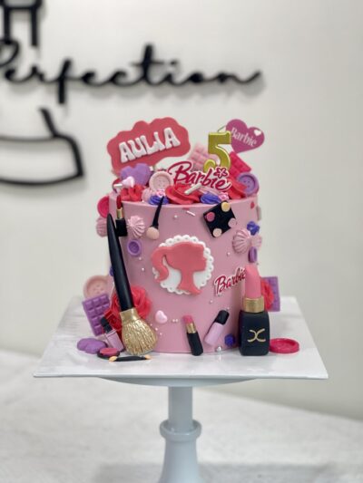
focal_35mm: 64
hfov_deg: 22.9
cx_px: 182
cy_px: 242
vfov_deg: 30.3
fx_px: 894
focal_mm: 7.5
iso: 250
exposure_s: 1/100
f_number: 2.2
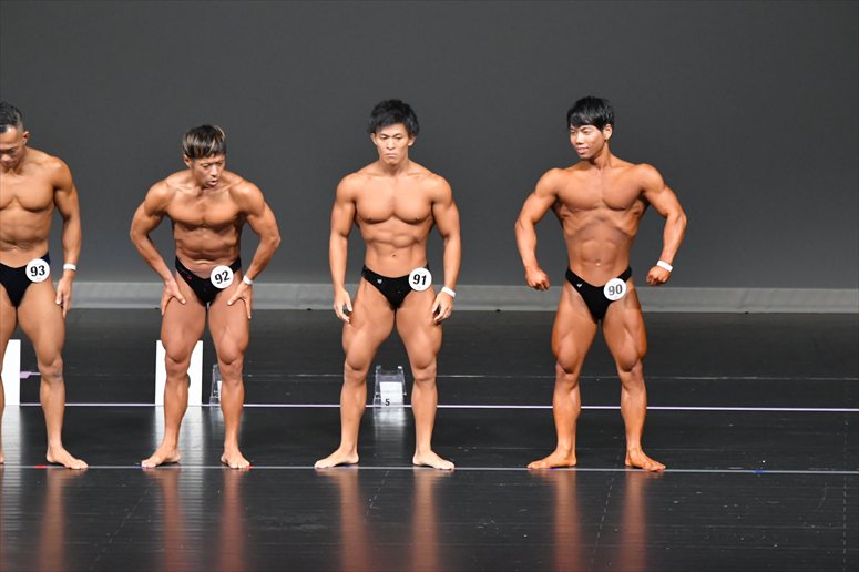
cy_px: 286
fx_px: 6797
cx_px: 430
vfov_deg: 4.8
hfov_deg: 7.2
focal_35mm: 285
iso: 5000
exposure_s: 1/400
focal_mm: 190
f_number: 5.6
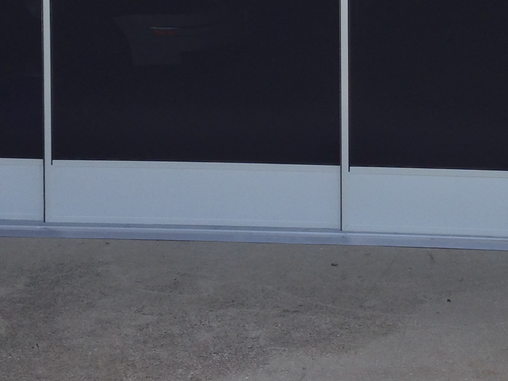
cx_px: 370
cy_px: -134
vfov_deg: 14.4
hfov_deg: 19.9
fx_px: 1438
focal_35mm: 98
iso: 50
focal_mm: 4.12
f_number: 2.4
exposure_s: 1/547
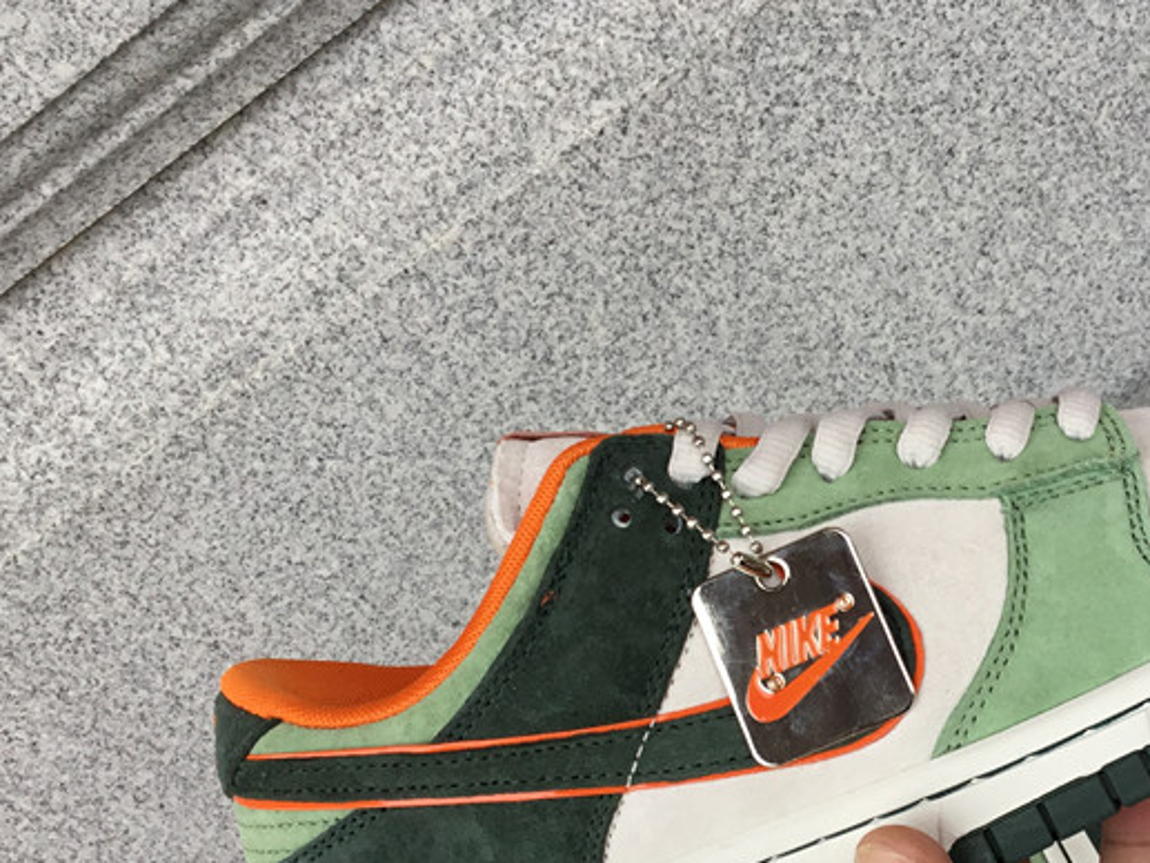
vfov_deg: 26.9
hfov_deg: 34.7
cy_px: 568
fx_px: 1794
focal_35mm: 54
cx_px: 879
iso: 32
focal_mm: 3.3
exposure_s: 1/100
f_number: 2.4
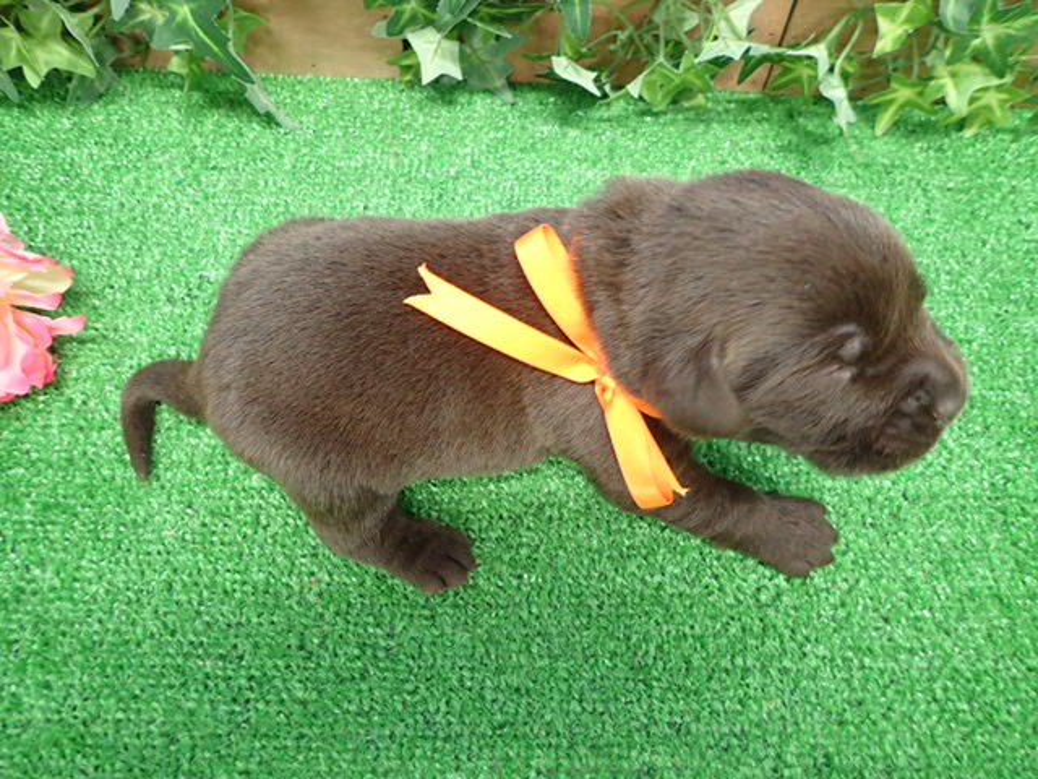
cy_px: 390
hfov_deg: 69.4
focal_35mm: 25
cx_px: 519
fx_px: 750
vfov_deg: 54.9
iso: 400
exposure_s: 1/25
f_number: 2
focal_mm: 4.5
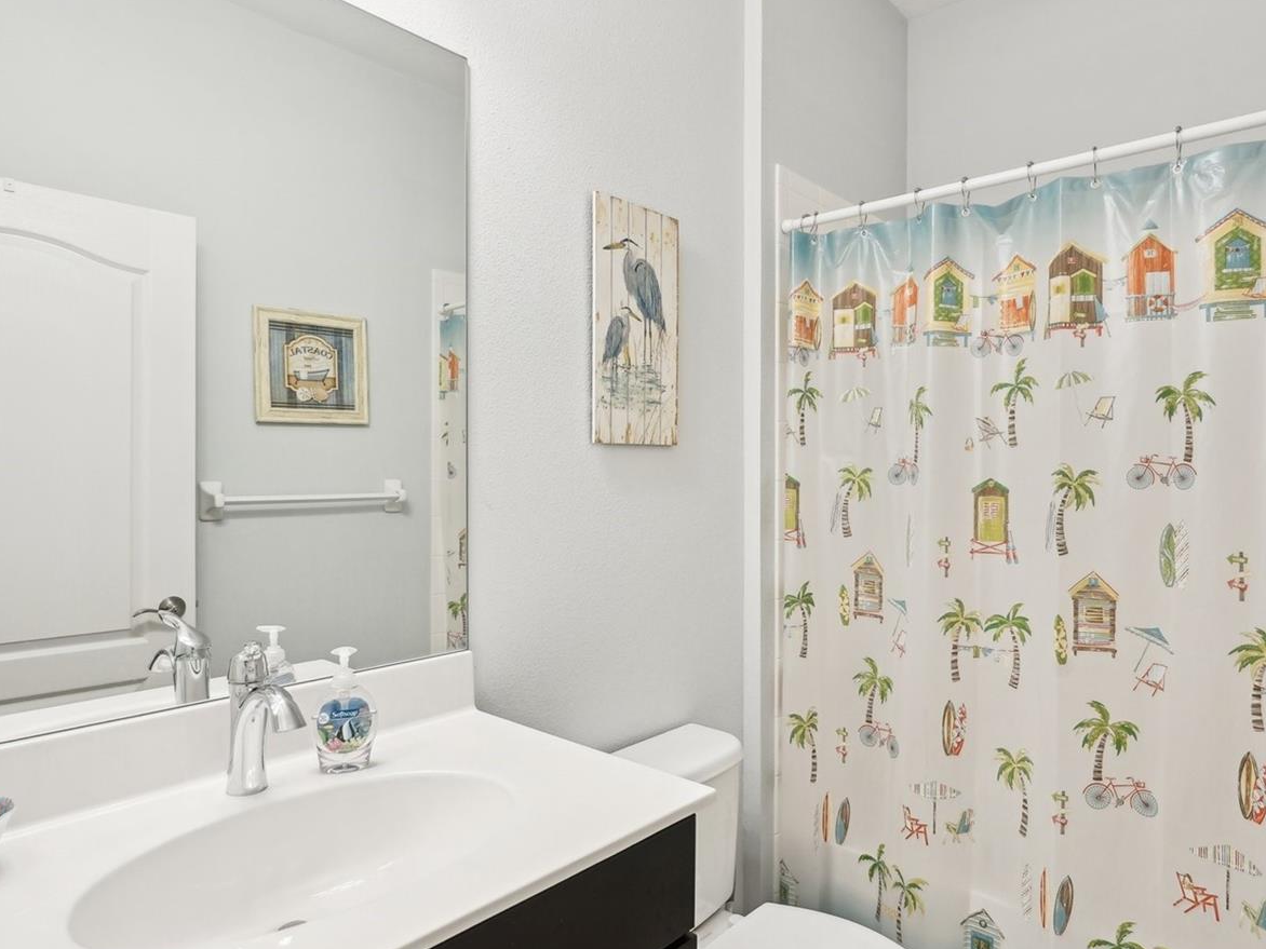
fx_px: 768
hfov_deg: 78.9
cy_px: 482
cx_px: 679
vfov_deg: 63.4
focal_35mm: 21
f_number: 8
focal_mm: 16
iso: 400
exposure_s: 1/13
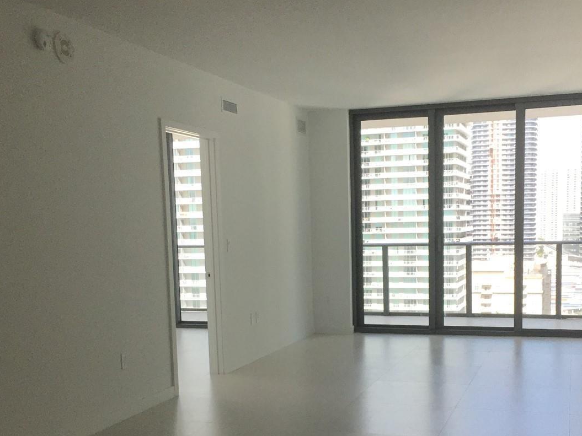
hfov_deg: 42.8
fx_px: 740
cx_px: 333
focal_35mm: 44
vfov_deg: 32.4
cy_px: 310
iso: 125
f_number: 2.2
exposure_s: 1/1130
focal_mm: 4.15
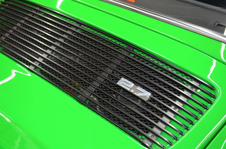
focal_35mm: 54
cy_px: 74
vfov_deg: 24.9
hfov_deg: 37.0
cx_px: 113
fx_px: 338
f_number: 5
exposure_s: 1/60
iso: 1600
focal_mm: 36
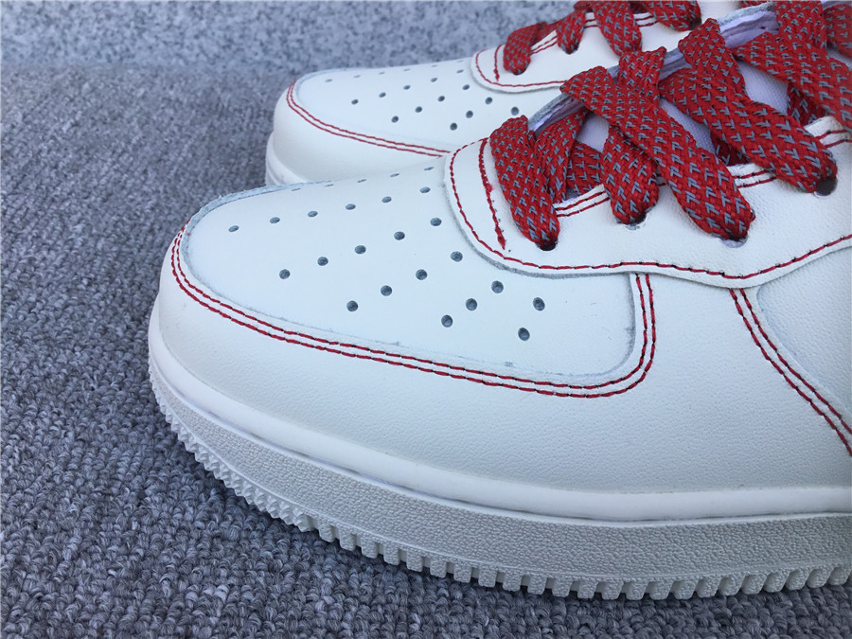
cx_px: 426
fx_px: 763
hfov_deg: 58.4
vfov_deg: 45.4
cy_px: 320
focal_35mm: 31
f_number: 2.4
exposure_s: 1/539
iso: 25
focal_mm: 3.3
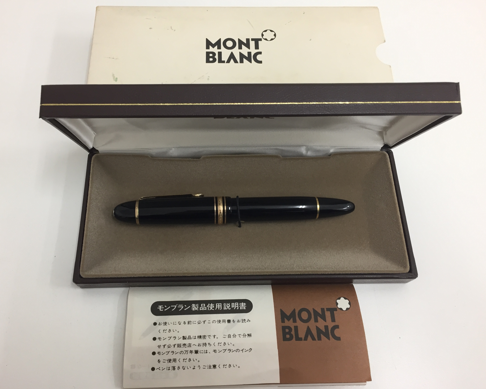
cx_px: 224
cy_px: 193
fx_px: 446
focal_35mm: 31
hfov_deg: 57.1
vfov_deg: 47.1
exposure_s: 1/30
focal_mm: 4.15
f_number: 2.2
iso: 64
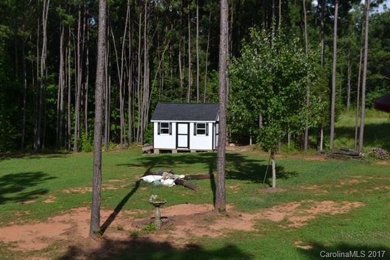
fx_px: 569
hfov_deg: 37.8
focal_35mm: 52
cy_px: 130
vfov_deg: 25.8
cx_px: 195
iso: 100
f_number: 8
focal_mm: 35
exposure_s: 1/250
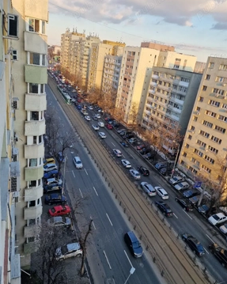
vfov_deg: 68.0
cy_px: 132
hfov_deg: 56.8
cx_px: 114
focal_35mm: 25
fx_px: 210
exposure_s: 1/333
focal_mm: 6.4
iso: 50
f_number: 1.8
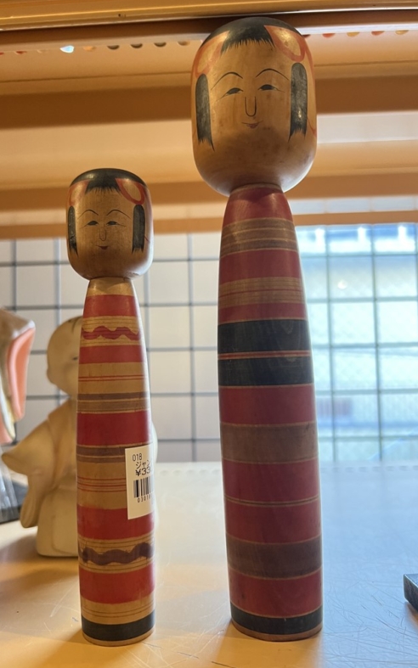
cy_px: 334
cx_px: 187
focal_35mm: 28
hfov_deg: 44.5
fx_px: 510
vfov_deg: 66.5
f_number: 1.5
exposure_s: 1/60
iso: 160
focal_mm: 5.7
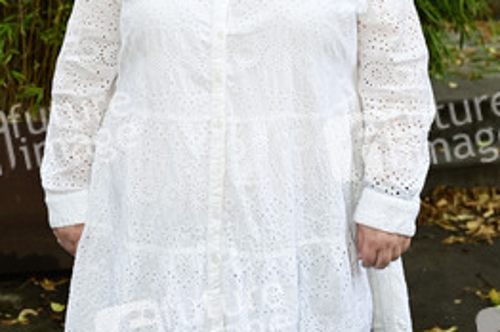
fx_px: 1124
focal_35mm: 81
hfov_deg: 25.1
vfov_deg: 16.6
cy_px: 42
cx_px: 248
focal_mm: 53
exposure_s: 1/200
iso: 1250
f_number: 5
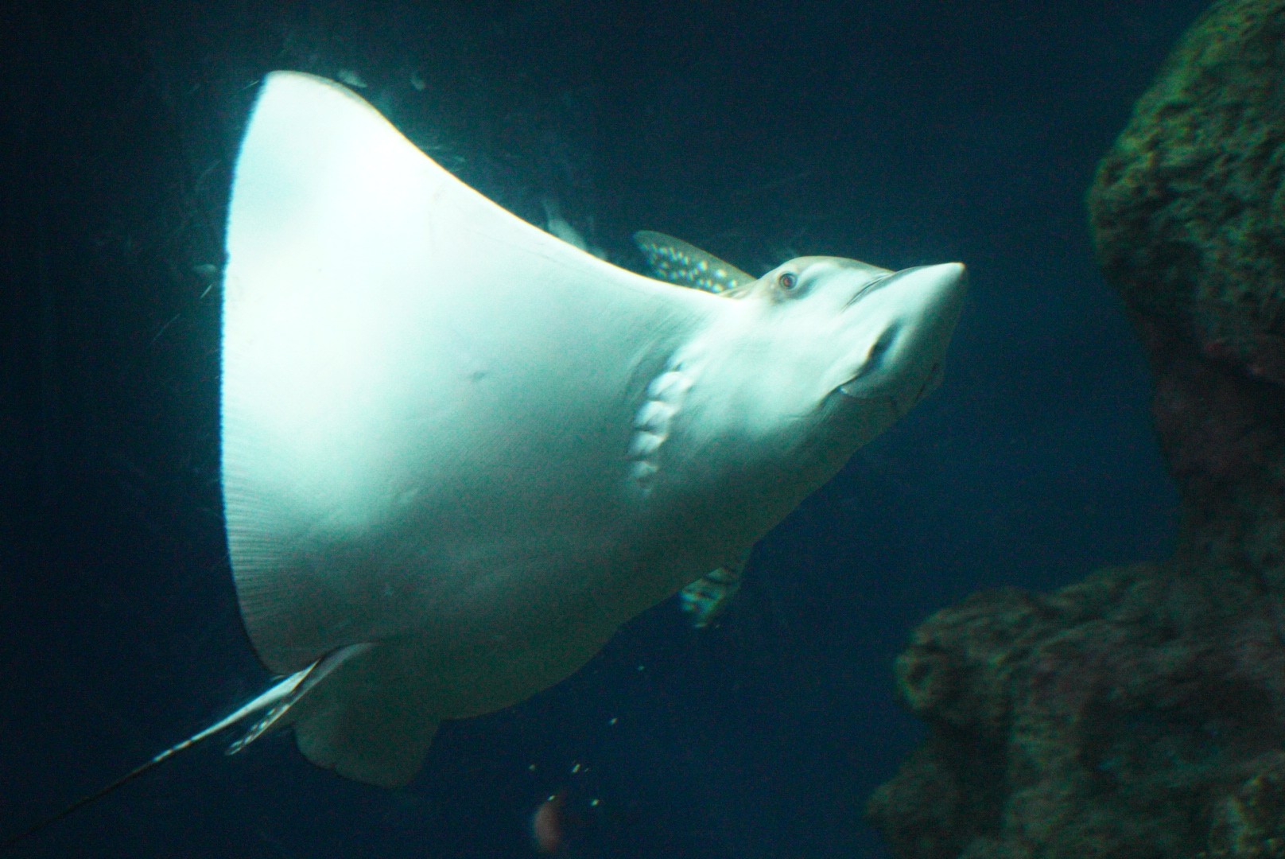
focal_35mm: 135
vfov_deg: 10.2
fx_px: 4822
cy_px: 430
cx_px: 642
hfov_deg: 15.2
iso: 8000
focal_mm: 90
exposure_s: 1/160
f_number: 3.2
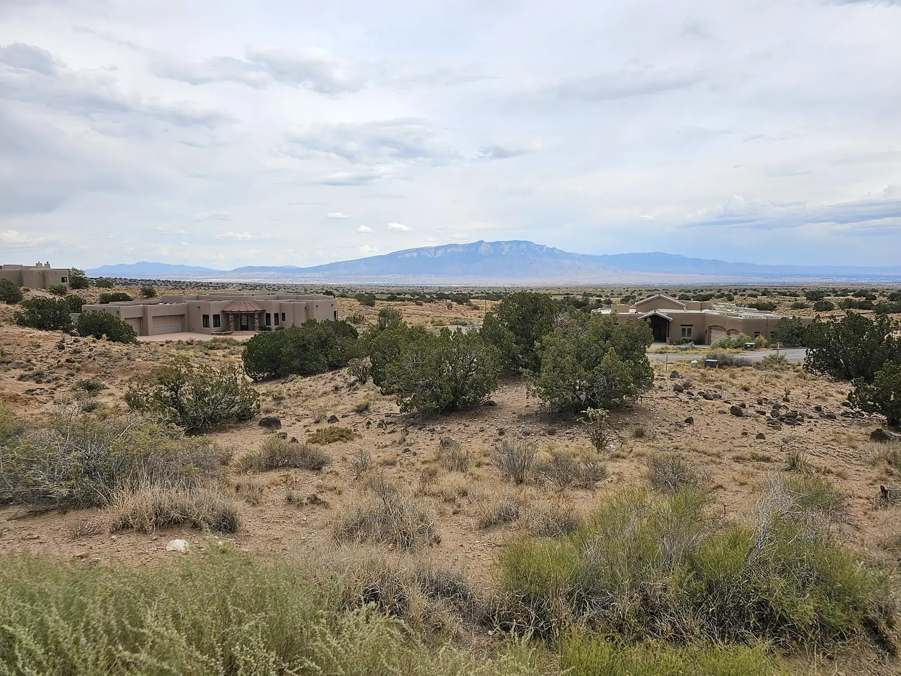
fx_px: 599
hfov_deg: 73.9
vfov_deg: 58.9
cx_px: 450
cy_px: 338
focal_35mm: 23
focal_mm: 6.3
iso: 10
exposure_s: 1/754
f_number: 1.7
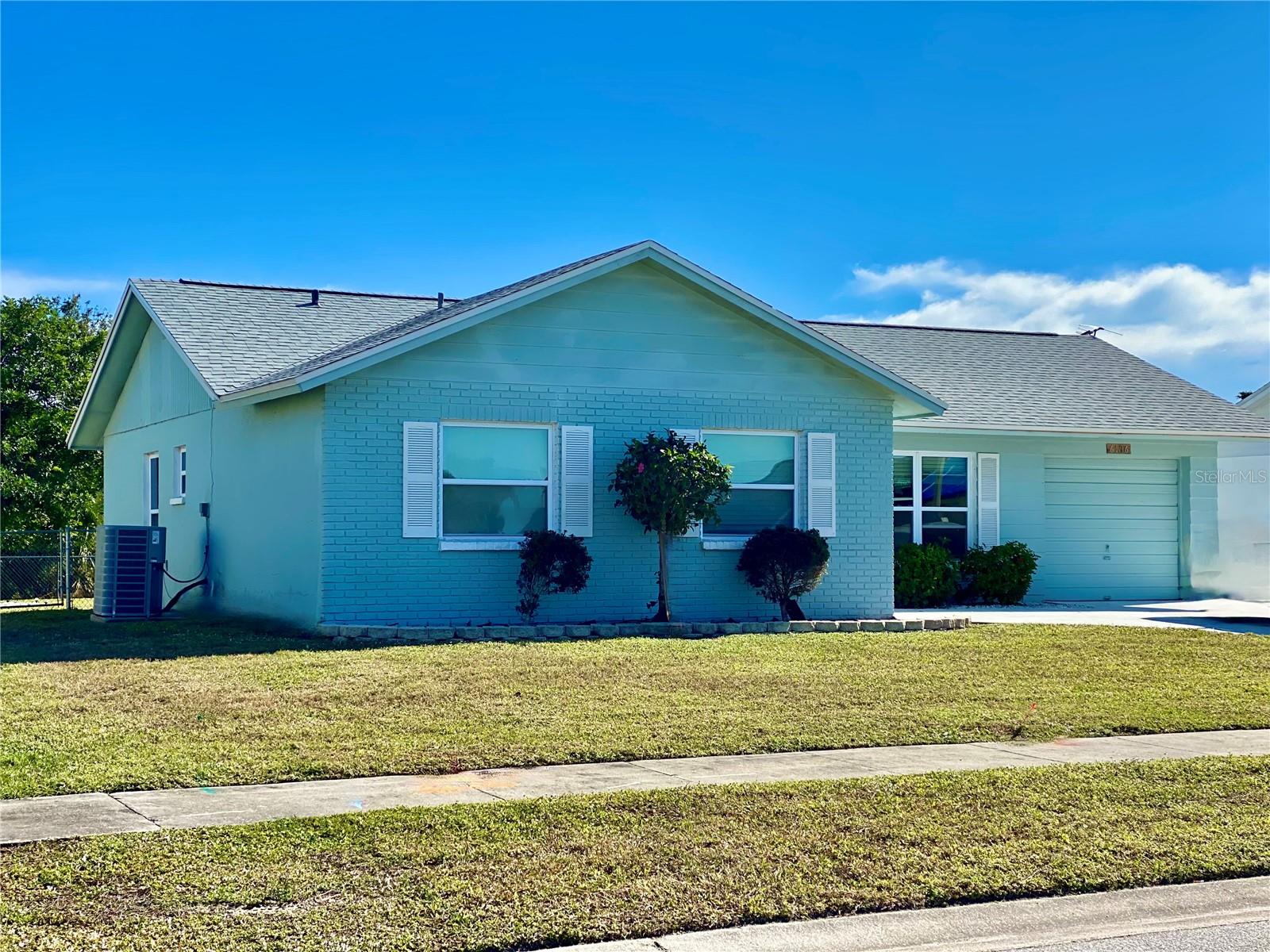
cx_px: 635
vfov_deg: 28.0
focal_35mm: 52
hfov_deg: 36.8
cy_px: 476
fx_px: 1908
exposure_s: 1/1065
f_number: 2
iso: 20
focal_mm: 6
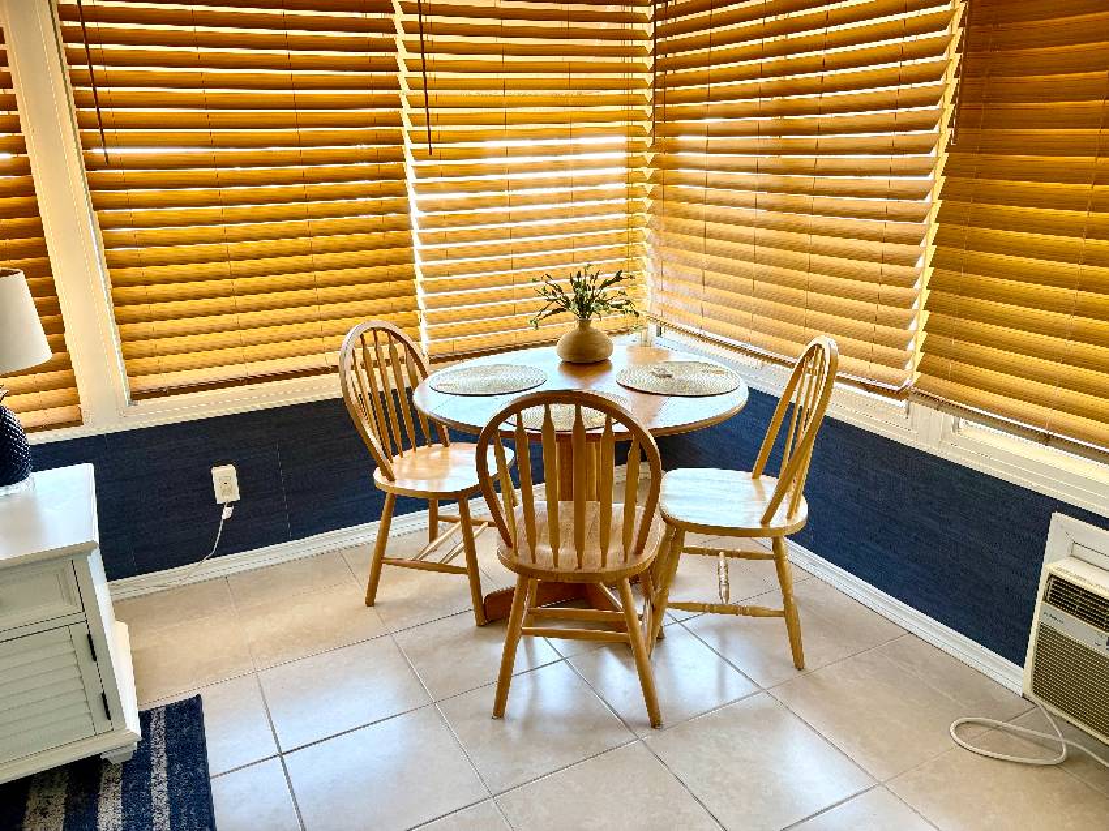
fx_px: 833
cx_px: 554
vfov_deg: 53.0
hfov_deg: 67.3
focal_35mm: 26
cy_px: 416
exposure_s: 1/130
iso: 125
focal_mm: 5.96
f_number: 1.6
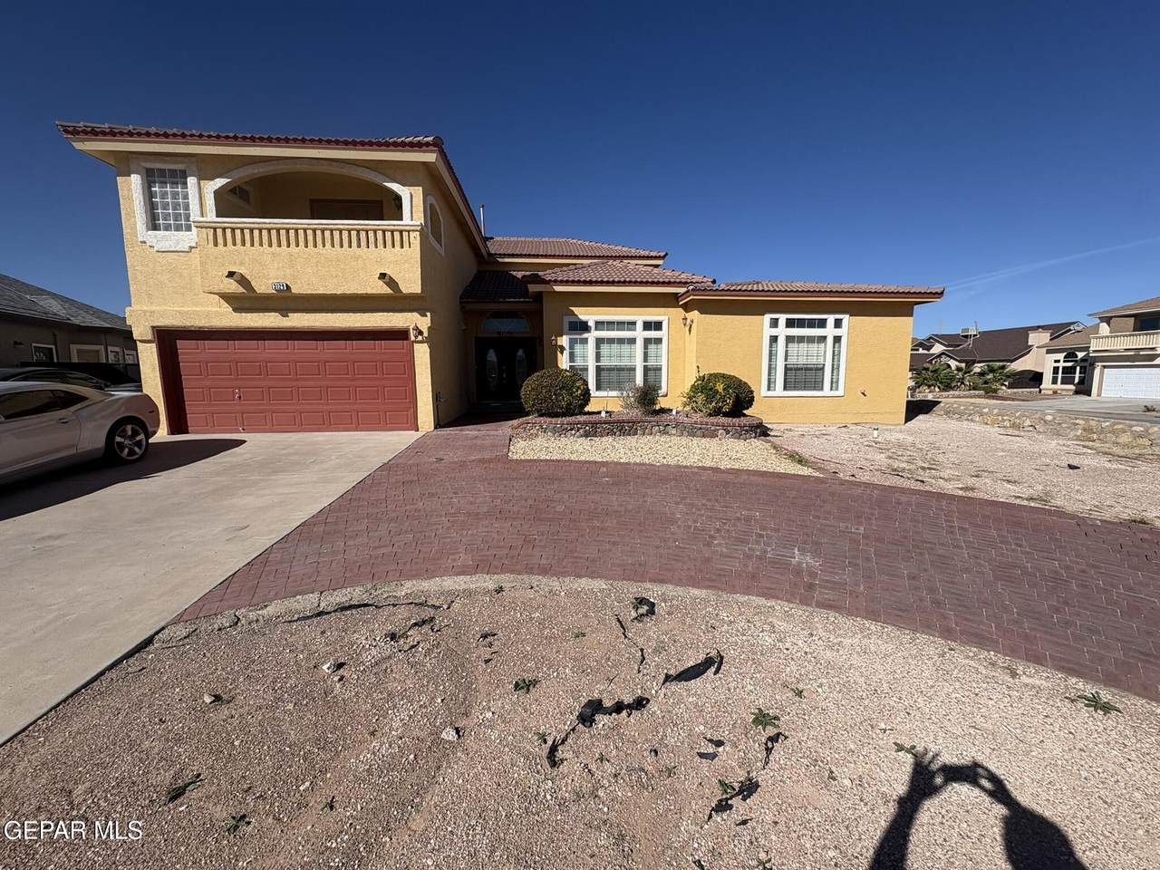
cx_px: 580
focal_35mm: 14
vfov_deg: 85.7
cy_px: 435
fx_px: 469
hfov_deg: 102.1
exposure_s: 1/3546
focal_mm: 2.22
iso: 50
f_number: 2.2
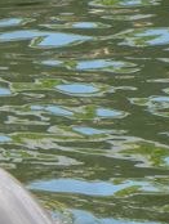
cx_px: -196
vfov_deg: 3.5
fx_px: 3630
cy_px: 157
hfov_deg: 2.7
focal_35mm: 559
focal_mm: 27.4
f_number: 4.6
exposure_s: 1/235
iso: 160
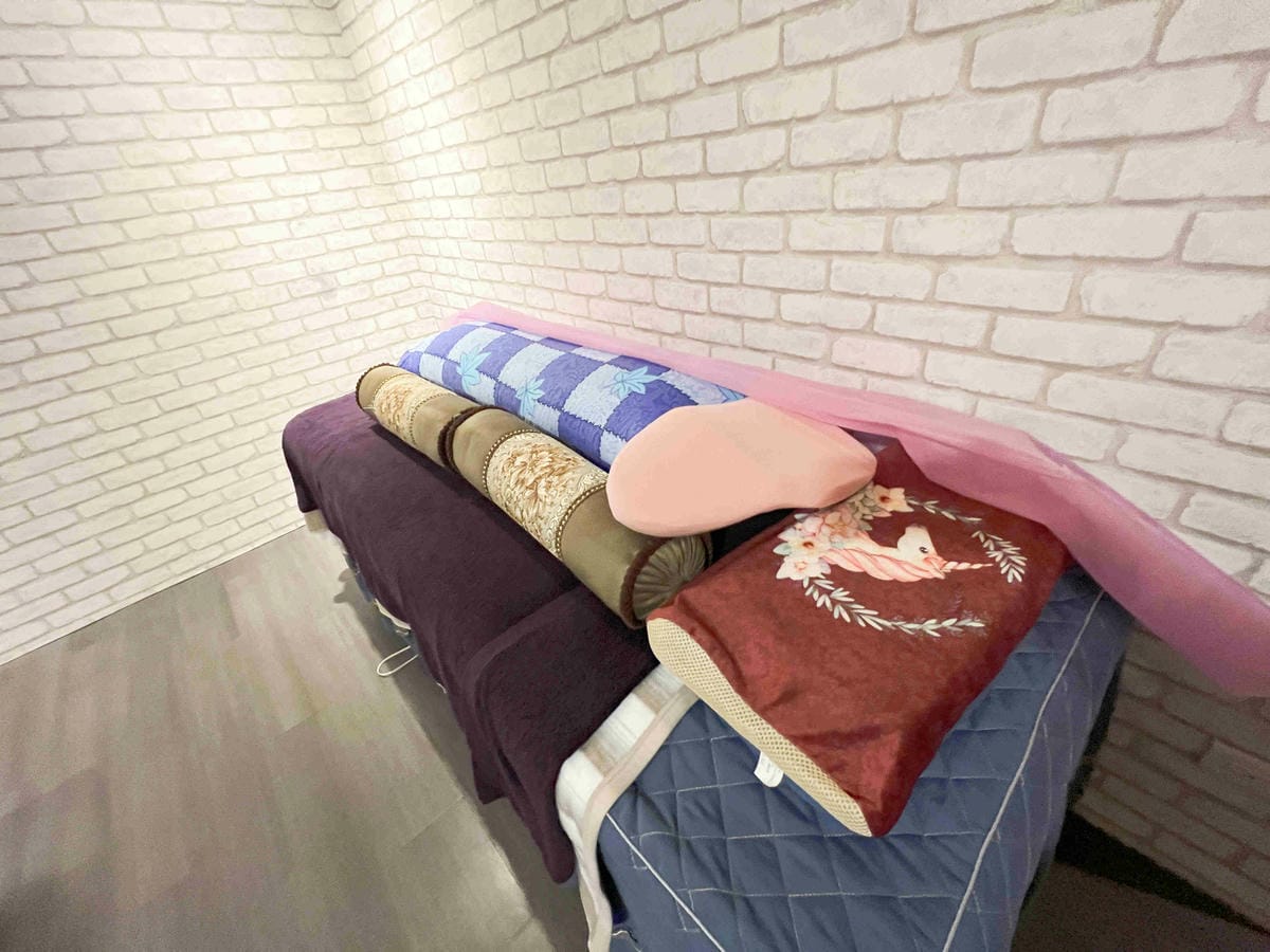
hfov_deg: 106.2
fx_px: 477
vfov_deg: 89.9
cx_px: 635
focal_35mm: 13
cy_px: 476
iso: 800
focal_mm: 1.57
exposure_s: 1/60
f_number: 1.8
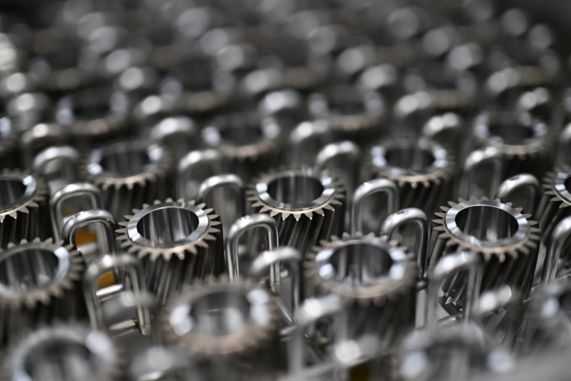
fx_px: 793
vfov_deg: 27.0
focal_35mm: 50
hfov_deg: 39.6
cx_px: 286
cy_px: 190
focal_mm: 50
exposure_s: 1/250
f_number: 1.2
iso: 500
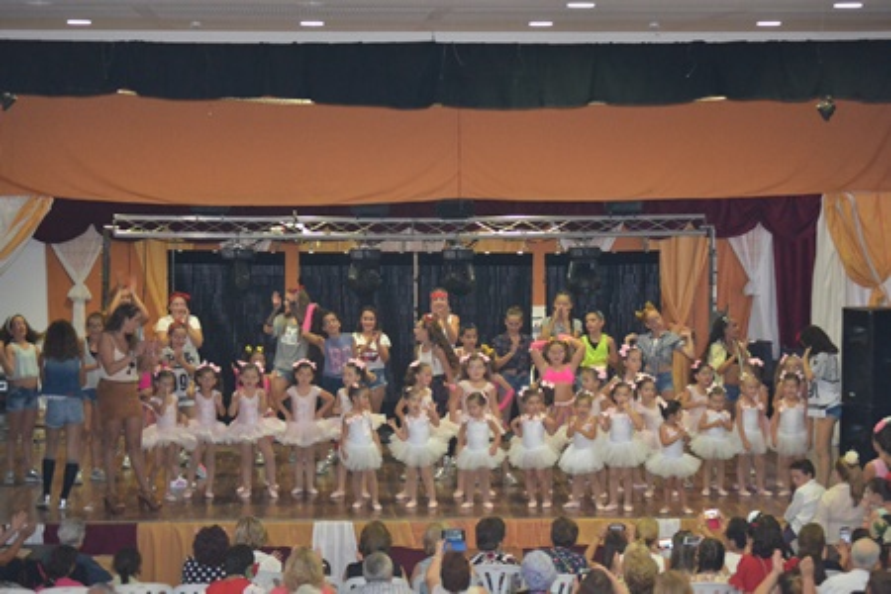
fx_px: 2599
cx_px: 446
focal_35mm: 105
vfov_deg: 13.0
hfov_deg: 19.5
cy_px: 297
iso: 3200
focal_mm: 70
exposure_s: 1/60
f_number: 4.2
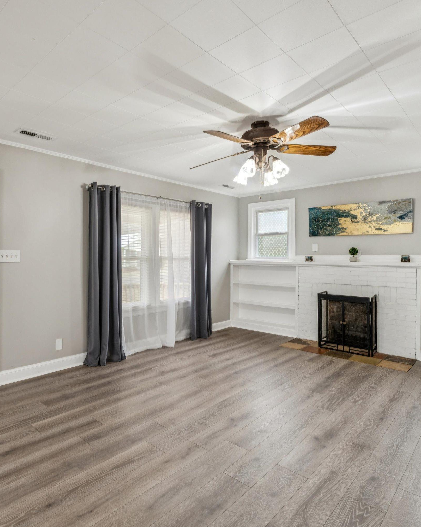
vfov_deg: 78.0
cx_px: 165
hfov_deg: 65.1
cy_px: 263
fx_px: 325
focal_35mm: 21
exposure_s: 1/8
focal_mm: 14.6
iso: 400
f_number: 13
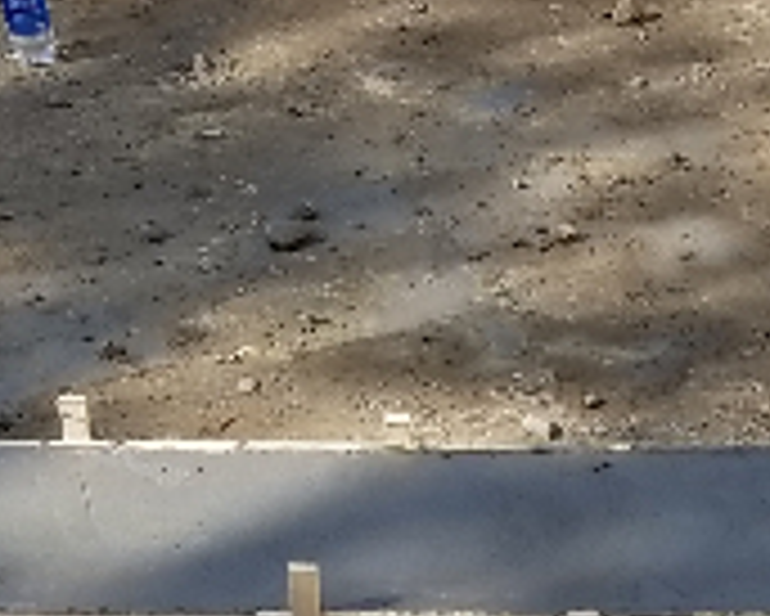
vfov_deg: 9.8
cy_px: 1012
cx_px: 964
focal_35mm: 152
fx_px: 3466
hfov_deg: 12.3
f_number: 1.7
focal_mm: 4.25
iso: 50
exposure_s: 1/1968
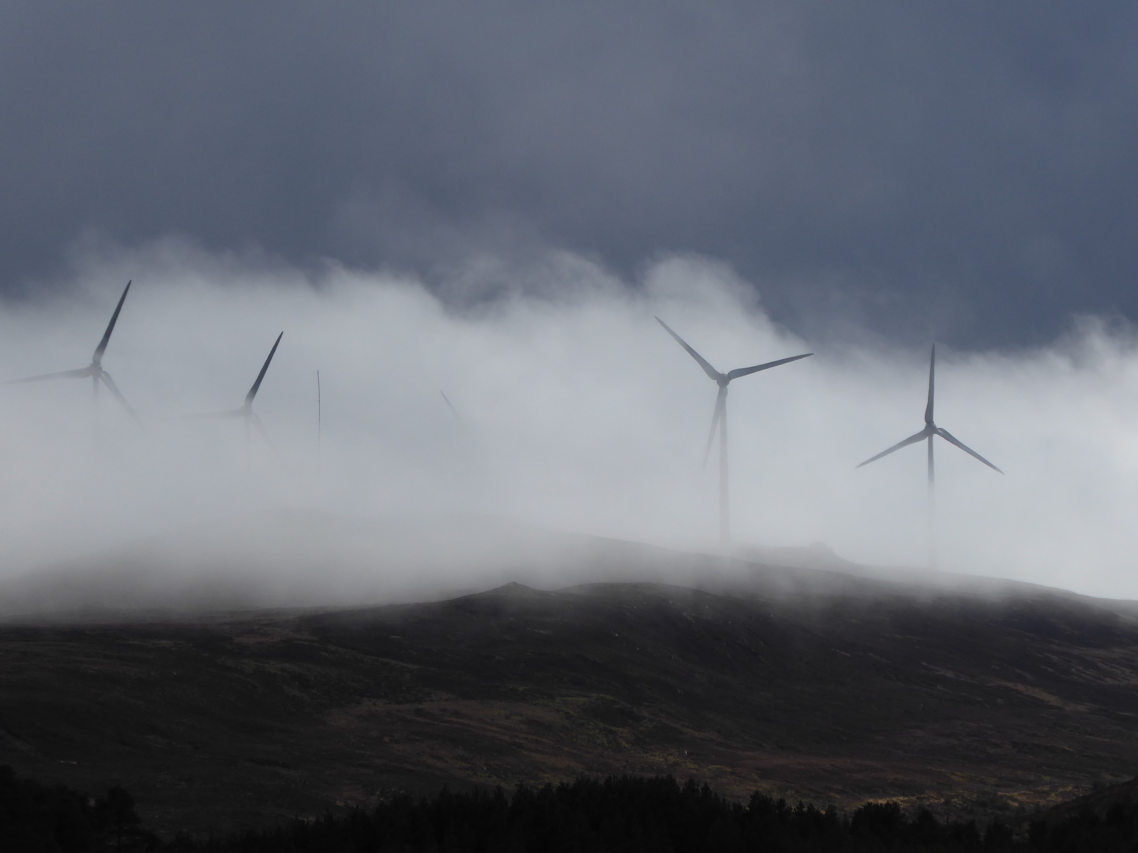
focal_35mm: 313
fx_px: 10290
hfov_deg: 6.3
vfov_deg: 4.7
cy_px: 426
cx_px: 569
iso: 80
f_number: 5.7
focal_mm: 50.5
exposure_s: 1/800
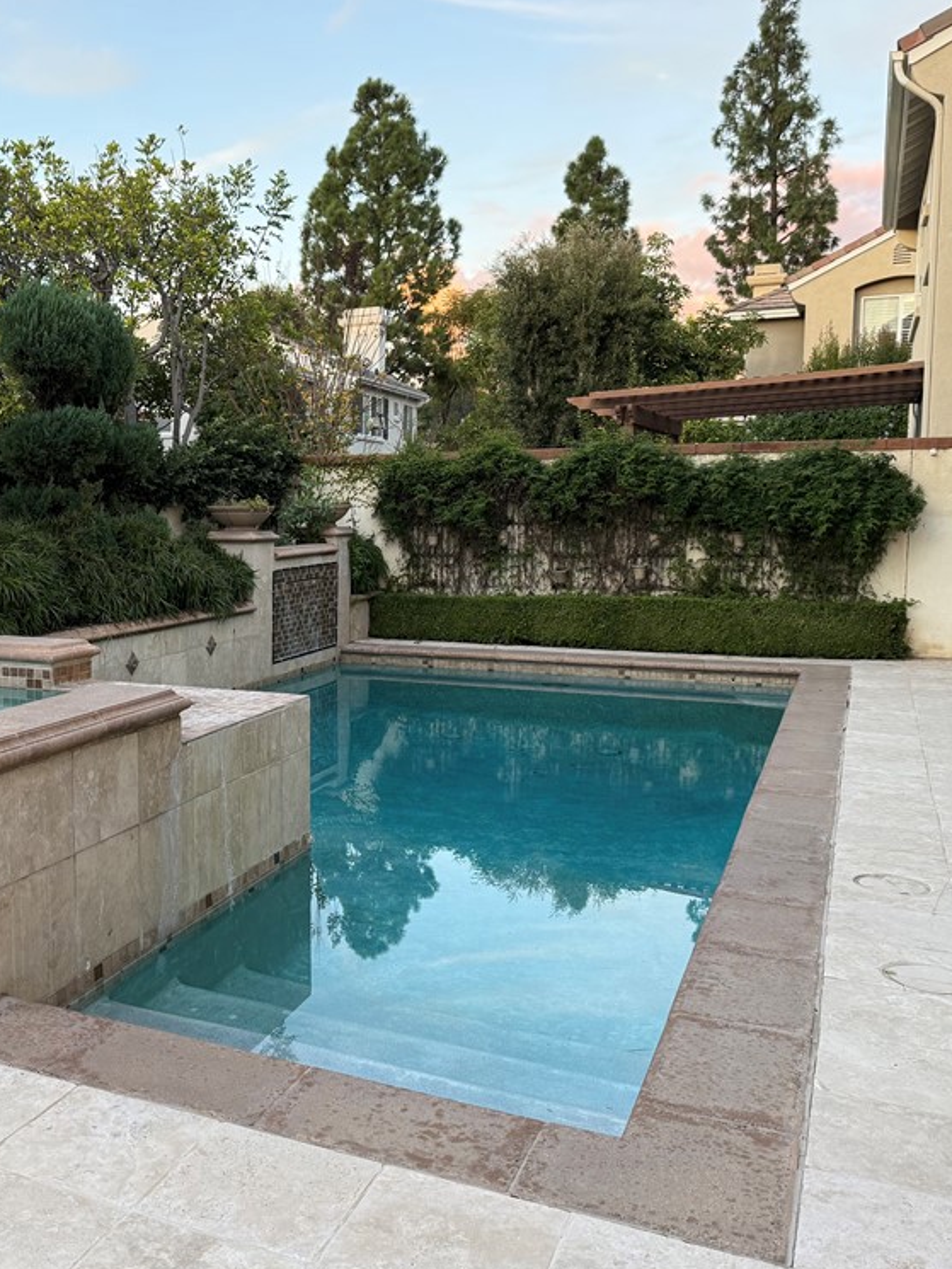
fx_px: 1210
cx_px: 206
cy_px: 623
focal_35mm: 33
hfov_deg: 41.3
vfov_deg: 55.3
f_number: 1.78
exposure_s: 1/121
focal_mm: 6.76
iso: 160
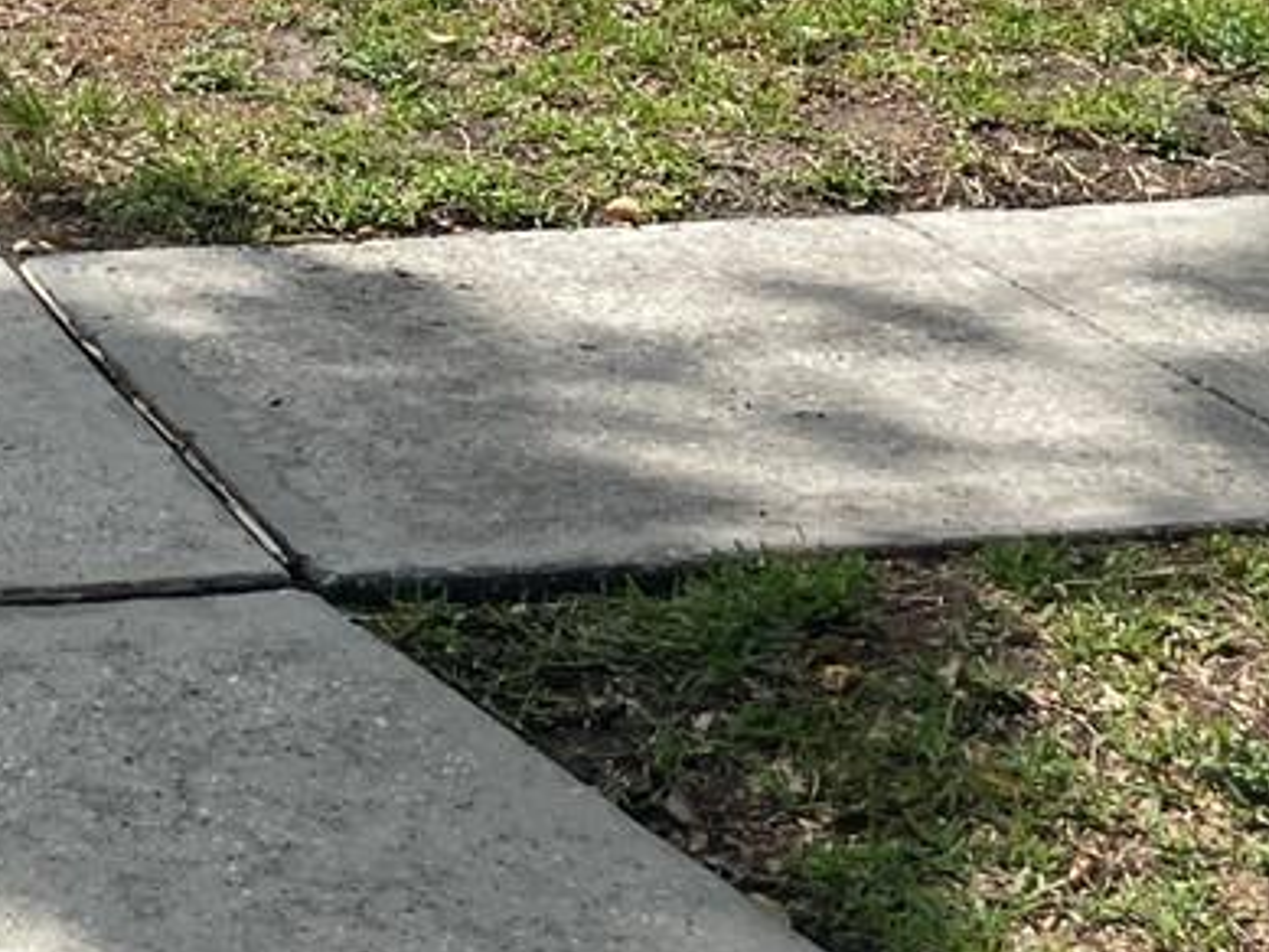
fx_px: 3924
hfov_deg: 17.5
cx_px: -284
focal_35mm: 107
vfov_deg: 12.7
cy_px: -730
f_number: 1.6
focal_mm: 4.2
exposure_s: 1/5291
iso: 32
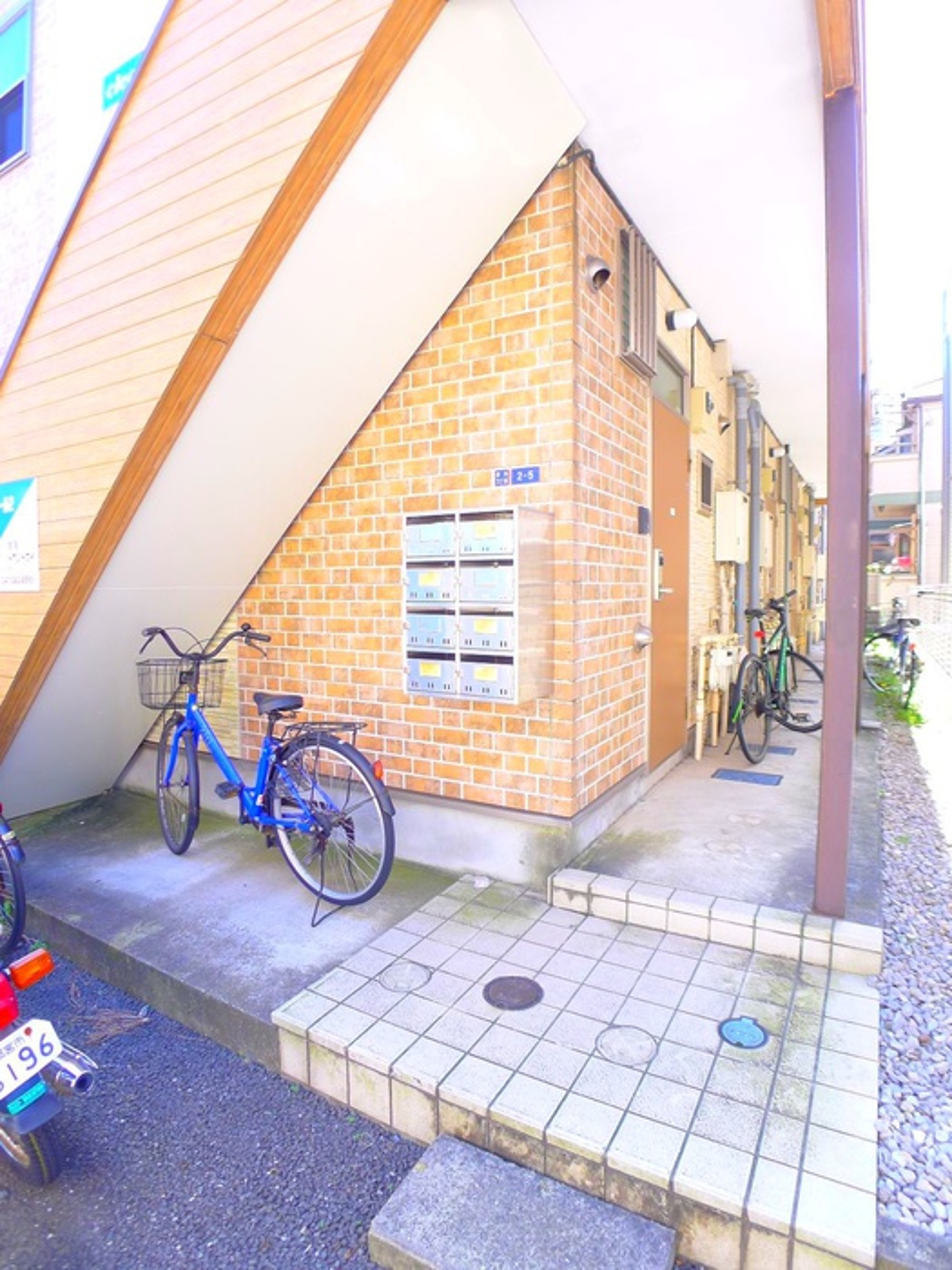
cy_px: 635
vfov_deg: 71.6
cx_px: 476
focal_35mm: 24
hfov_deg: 56.8
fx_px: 880
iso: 80
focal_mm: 5.1
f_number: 2
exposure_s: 1/80
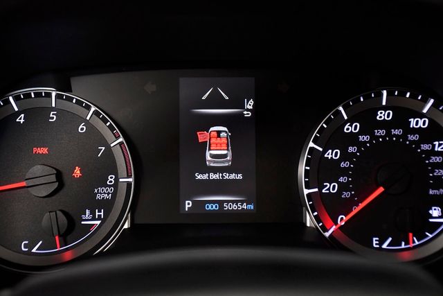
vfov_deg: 20.3
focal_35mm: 67
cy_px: 148
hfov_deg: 30.1
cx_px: 222
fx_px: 825
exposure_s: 1/160
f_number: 4.5
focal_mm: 45
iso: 2500
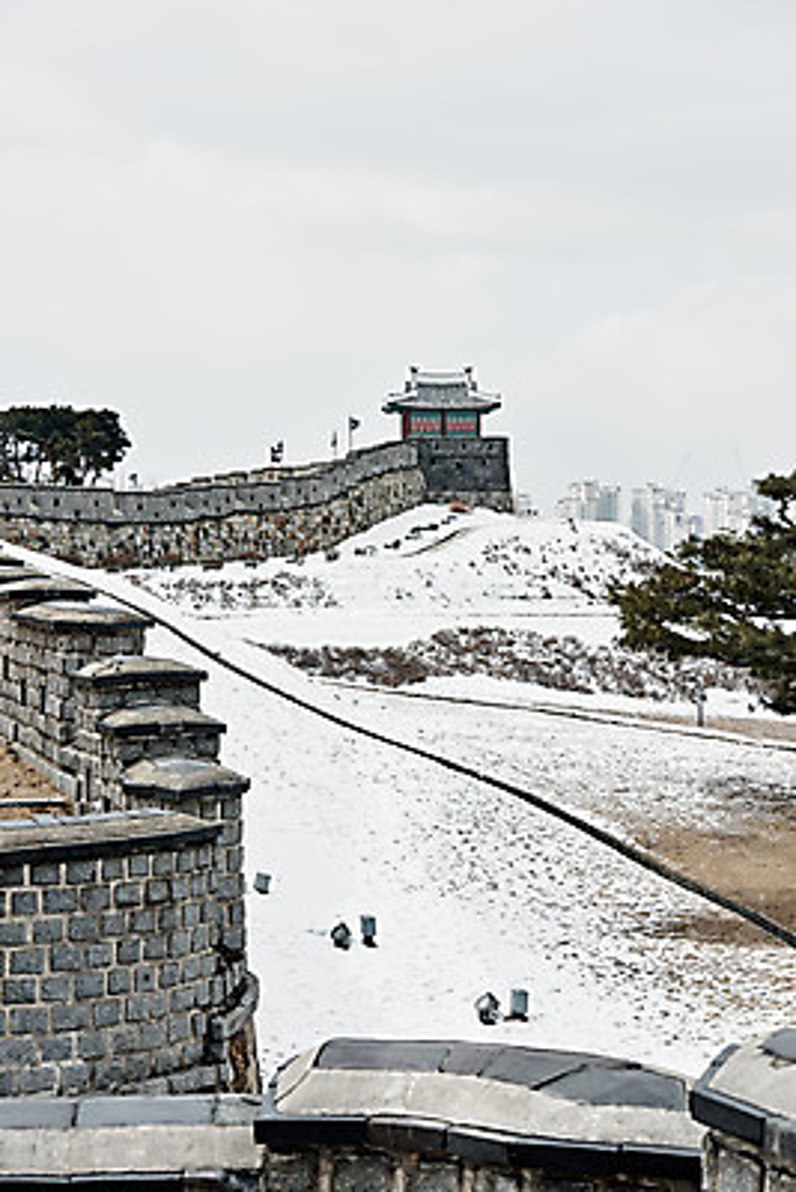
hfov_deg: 19.5
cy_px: 596
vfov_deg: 28.8
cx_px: 398
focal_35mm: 70
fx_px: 2319
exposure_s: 1/640
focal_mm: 70
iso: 100
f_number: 6.3
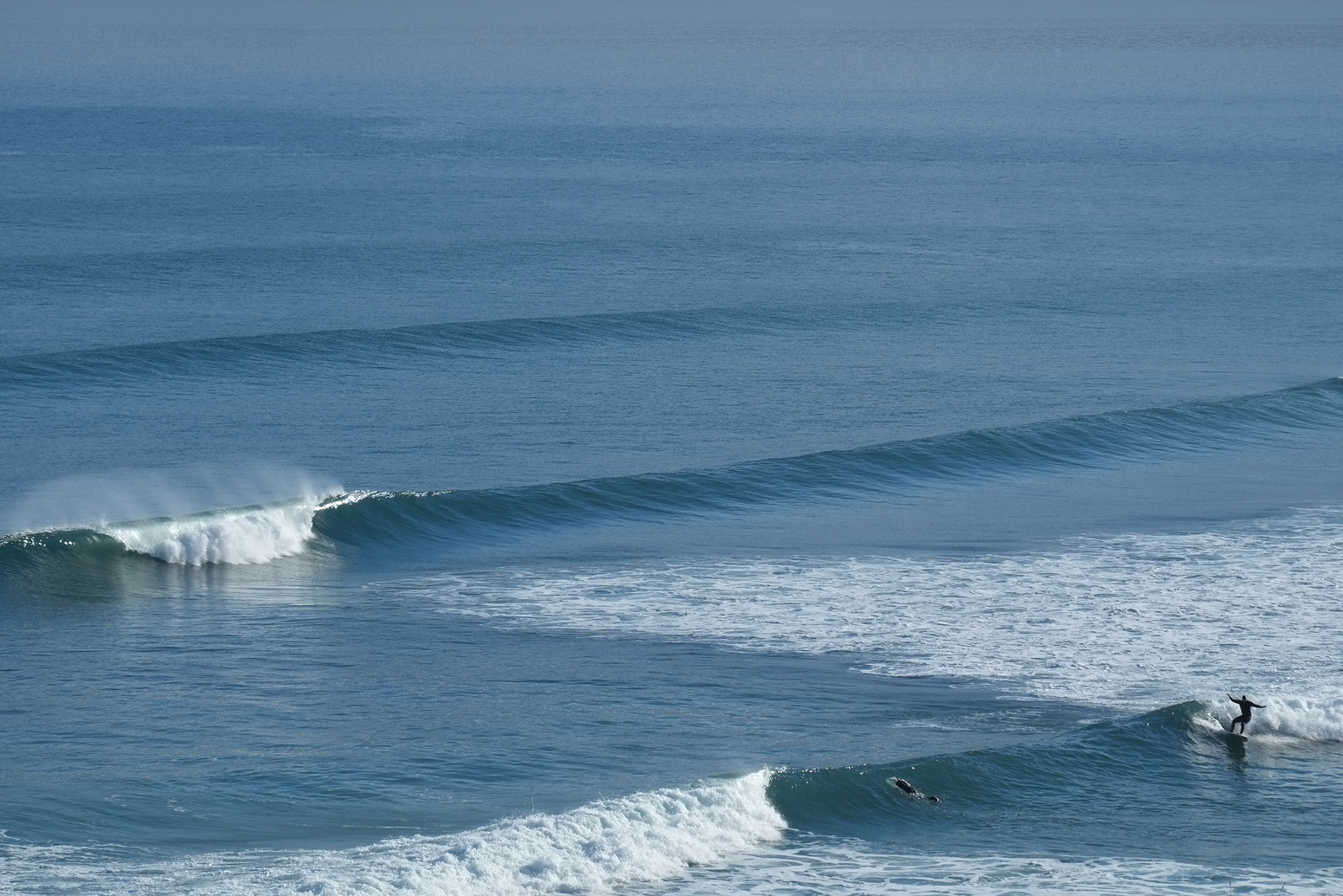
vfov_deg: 7.6
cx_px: 672
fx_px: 6752
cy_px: 448
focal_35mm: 181
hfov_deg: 11.4
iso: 200
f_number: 10
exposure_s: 1/420
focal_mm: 120.6
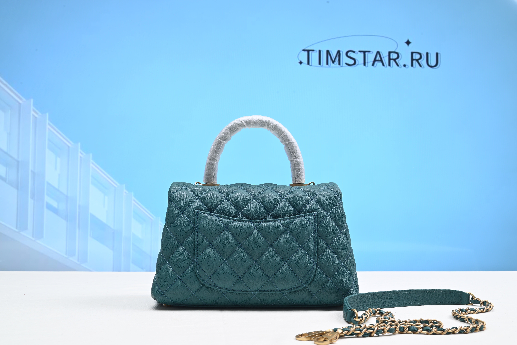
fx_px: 589
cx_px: 258
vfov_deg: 32.7
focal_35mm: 41
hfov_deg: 47.4
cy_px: 172
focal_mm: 41
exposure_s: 1/2
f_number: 16
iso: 100
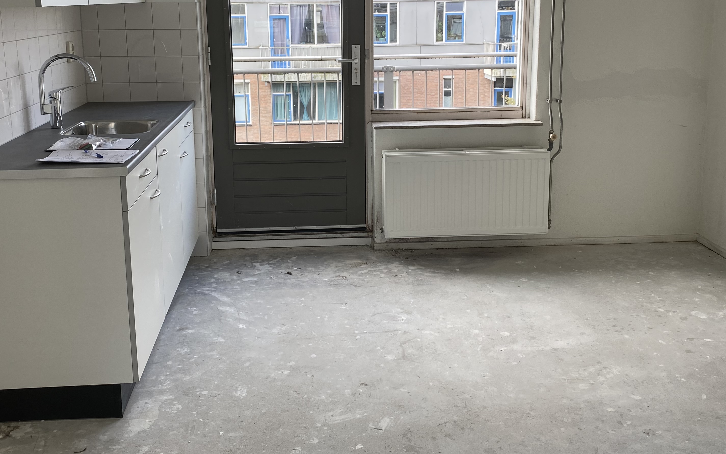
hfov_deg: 50.4
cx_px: 359
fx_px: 772
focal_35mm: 39
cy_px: 156
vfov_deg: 32.5
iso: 32
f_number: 1.8
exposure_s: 1/128
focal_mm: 4.25
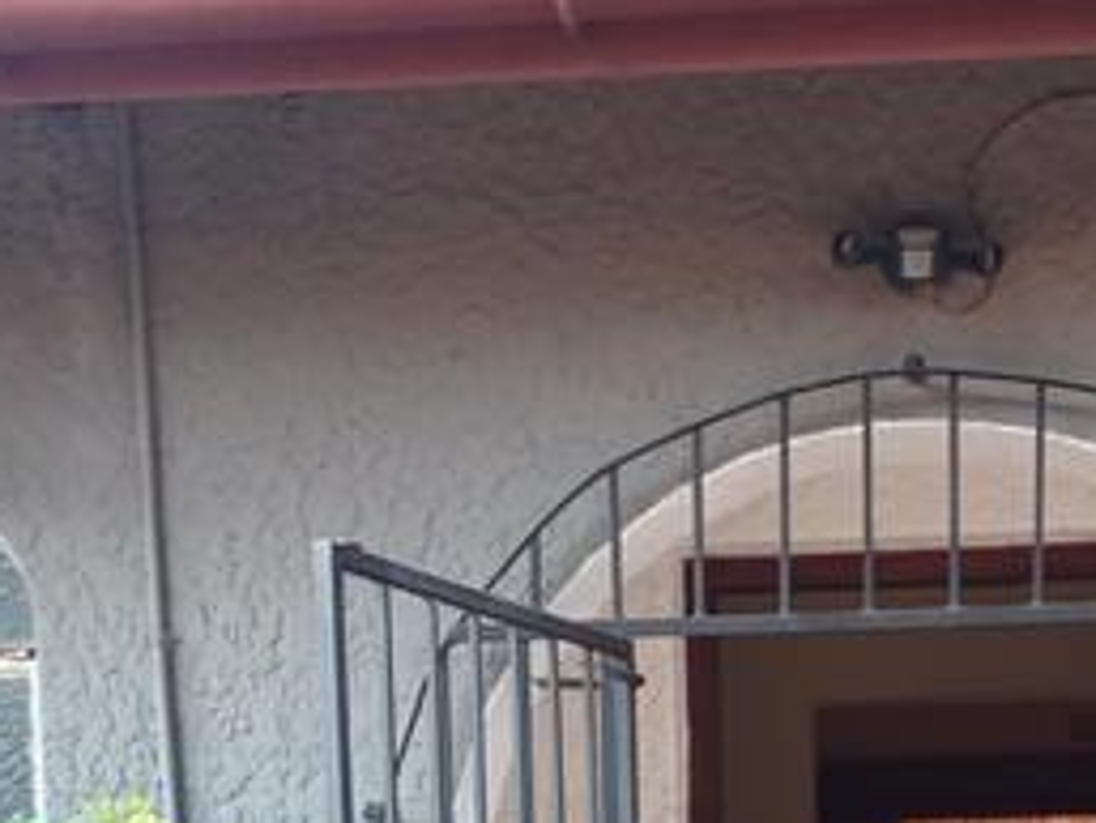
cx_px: 729
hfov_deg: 23.2
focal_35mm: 84
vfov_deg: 16.0
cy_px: 1271
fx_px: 2661
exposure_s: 1/50
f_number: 1.8
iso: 40
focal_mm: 4
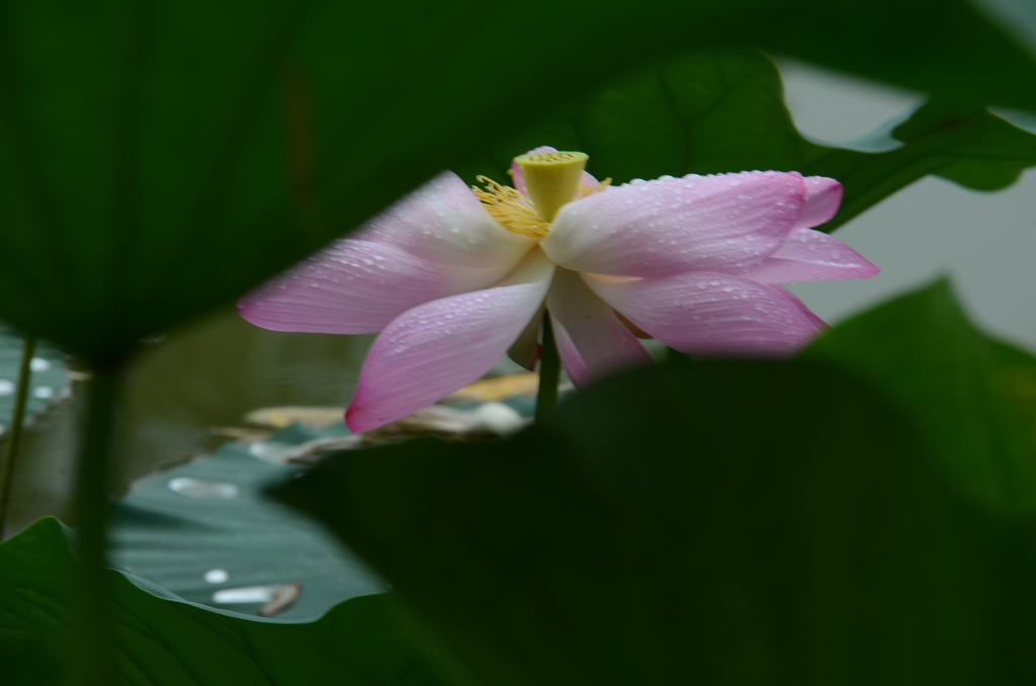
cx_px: 518
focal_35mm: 420
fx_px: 12060
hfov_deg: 4.9
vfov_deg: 3.3
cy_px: 343
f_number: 13
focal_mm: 280
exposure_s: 1/60
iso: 100
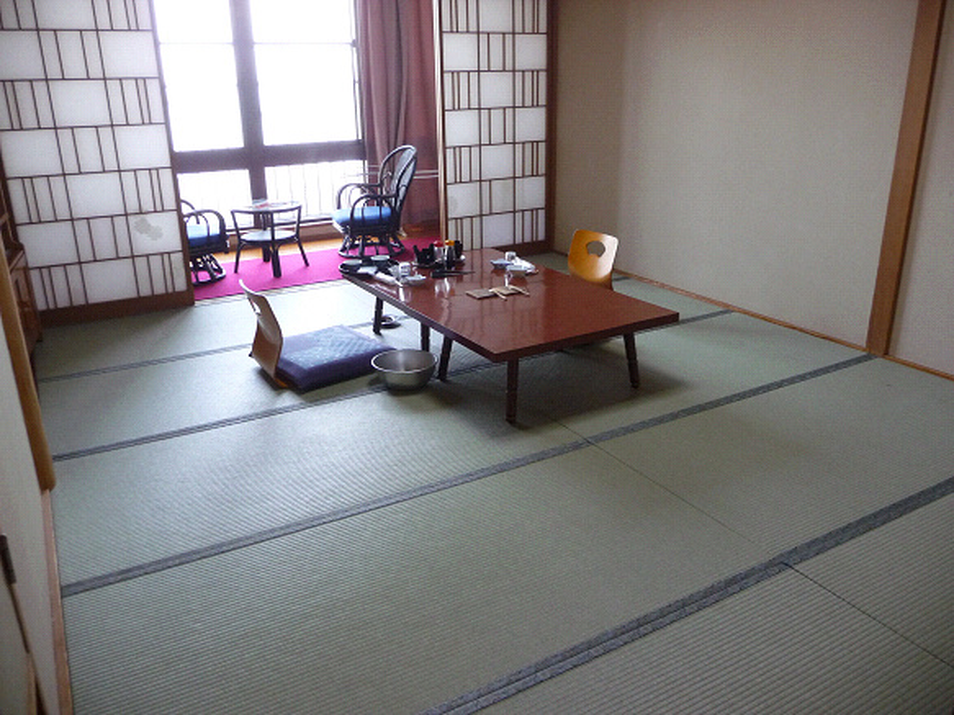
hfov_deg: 63.5
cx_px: 477
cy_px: 358
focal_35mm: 28
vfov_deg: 49.7
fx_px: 772
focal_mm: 4.7
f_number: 3.3
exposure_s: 1/30
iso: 250
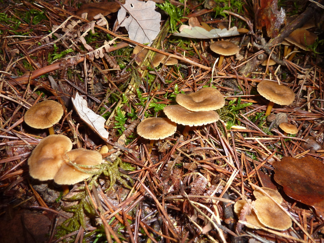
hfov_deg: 69.4
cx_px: 162
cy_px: 122
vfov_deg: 54.9
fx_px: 234
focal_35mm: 25
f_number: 3.3
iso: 100
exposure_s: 1/60
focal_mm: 4.1
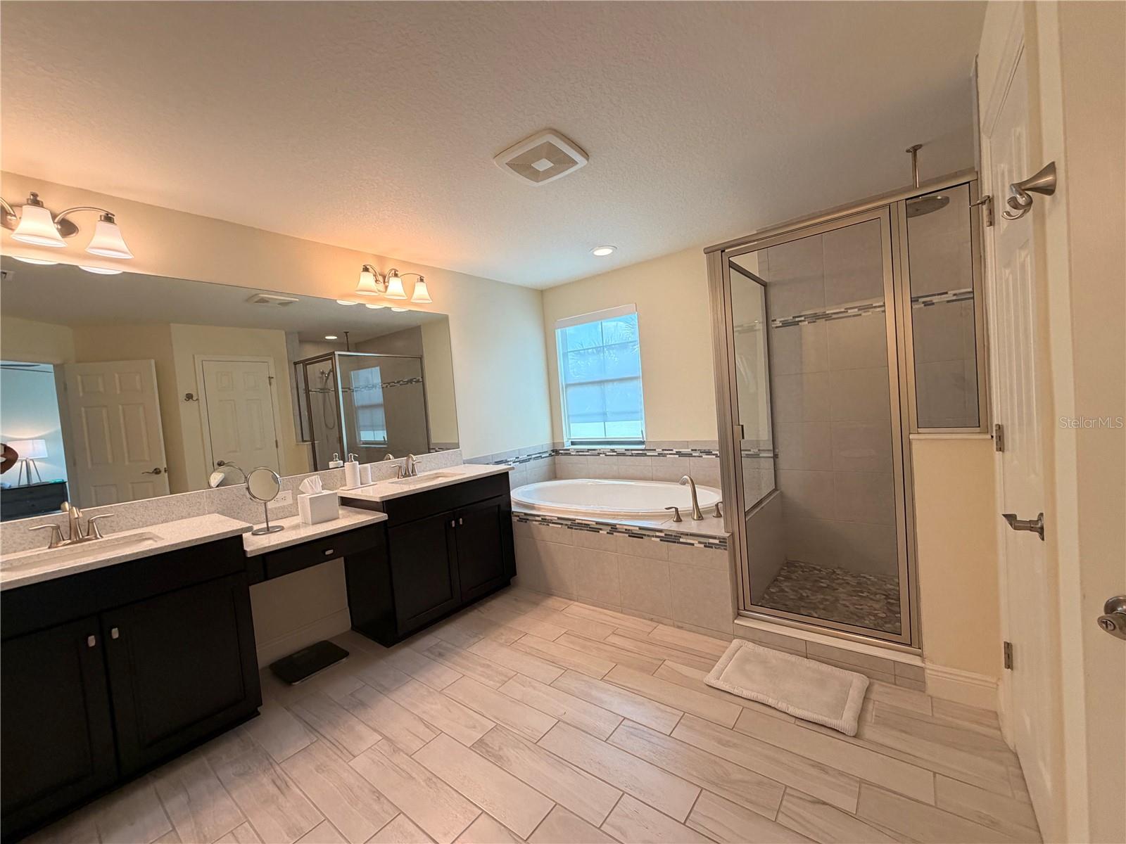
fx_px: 455
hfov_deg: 102.1
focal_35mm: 14
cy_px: 422
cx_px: 563
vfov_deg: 85.7
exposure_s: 1/120
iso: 200
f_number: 2.2
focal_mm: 2.22
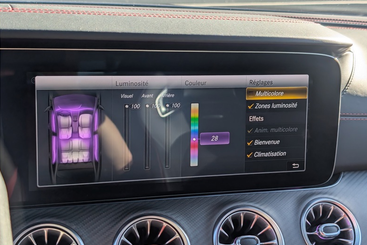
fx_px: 530
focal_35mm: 52
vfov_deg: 26.0
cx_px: 185
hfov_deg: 38.2
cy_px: 113
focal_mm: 6.9
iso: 17
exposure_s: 1/227
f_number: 1.68
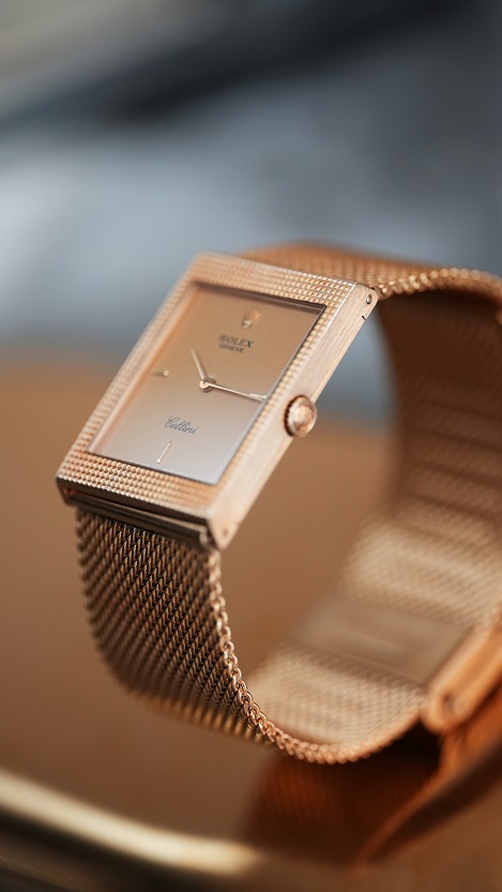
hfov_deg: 10.9
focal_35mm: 111
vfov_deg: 19.3
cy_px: 449
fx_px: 2625
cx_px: 280
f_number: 2.8
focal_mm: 105
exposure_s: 1/250
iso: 1600
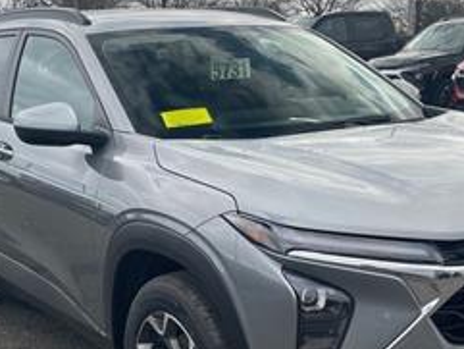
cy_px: 241
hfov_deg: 28.1
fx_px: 925
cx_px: 237
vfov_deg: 21.2
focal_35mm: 69
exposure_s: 1/855
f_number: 1.6
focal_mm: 4.2
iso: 32
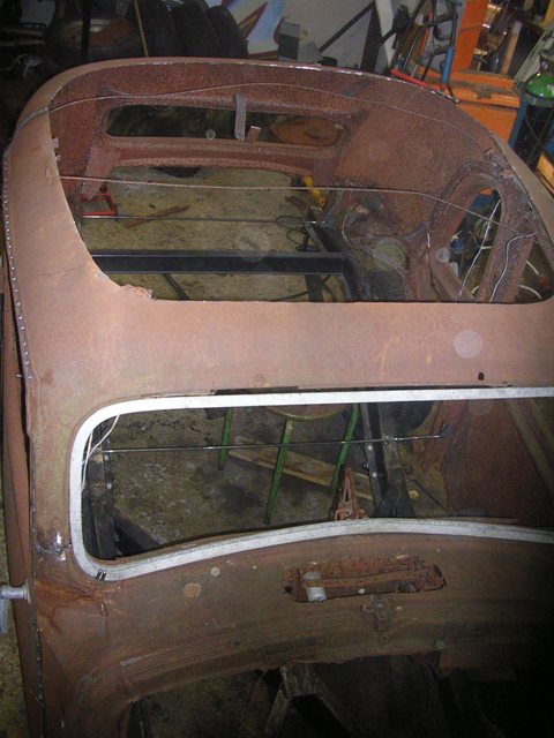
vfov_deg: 49.0
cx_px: 277
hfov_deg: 37.7
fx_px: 811
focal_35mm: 38
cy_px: 369
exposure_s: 1/60.1
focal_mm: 5.8
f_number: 2.8
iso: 195
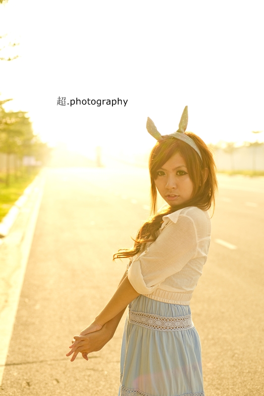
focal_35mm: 50
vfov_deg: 39.6
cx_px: 132
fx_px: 550
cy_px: 198
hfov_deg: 27.0
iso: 100
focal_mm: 50
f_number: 2.8
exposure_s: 1/1000
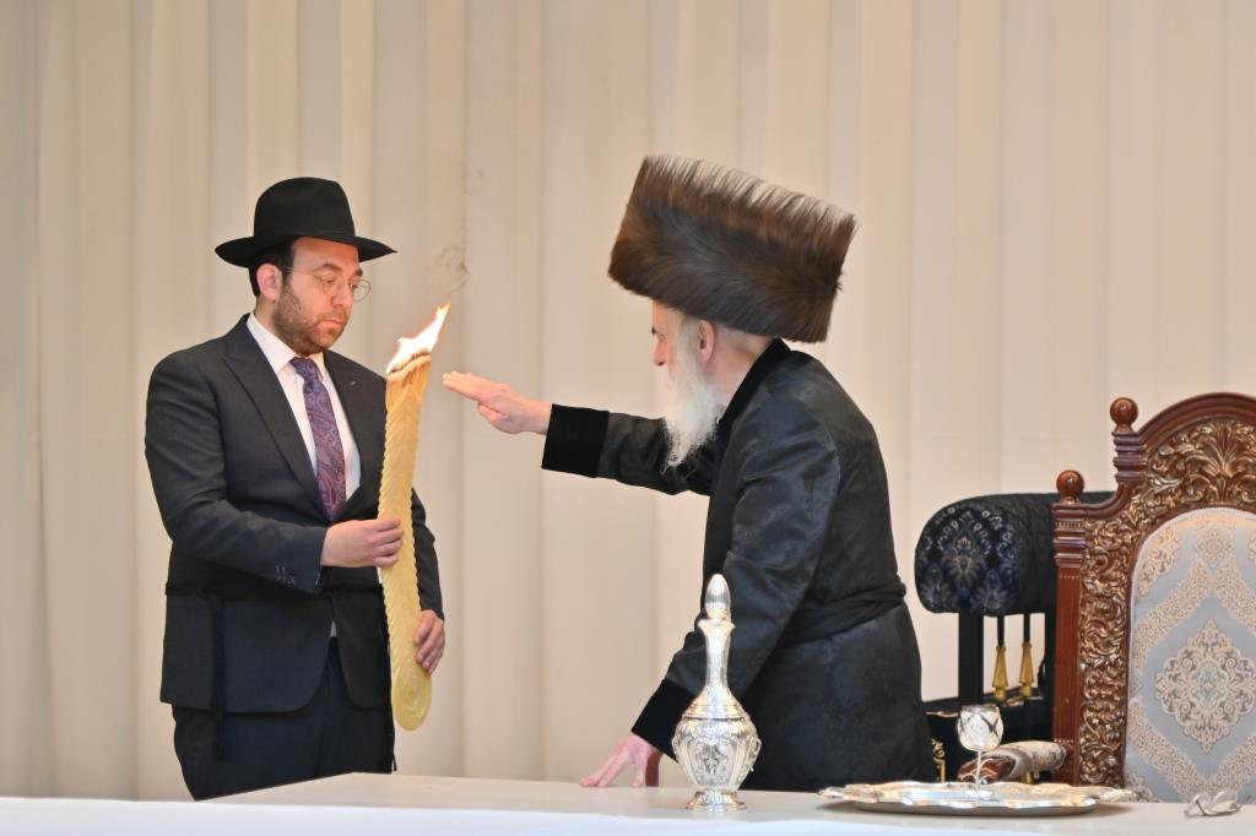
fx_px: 4813
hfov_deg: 14.9
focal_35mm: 138
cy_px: 418
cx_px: 628
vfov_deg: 9.9
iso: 500
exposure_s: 1/160
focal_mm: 92
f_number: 4
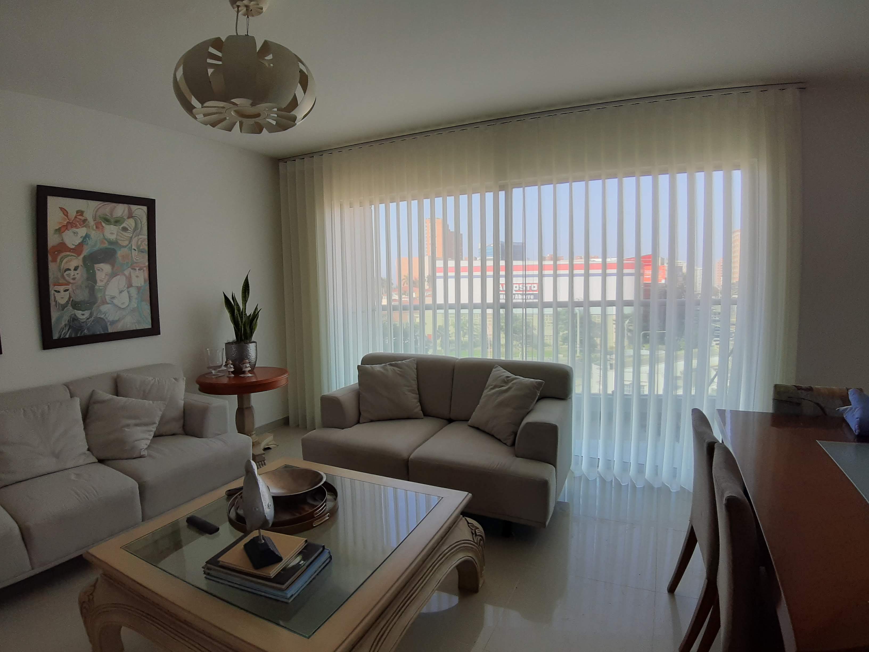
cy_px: 326
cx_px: 434
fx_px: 452
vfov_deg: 71.6
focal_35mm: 18
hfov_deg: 87.8
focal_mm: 1.87
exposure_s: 1/130
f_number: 2.4
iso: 40
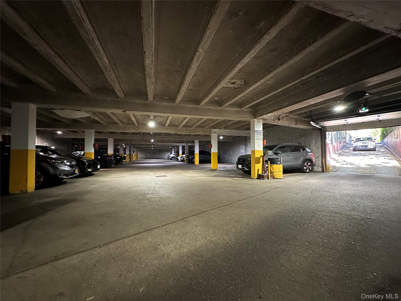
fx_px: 162
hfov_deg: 102.1
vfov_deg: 85.7
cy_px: 150
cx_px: 200
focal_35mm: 14
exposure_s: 1/60
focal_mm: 2.22
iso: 1000
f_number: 2.2
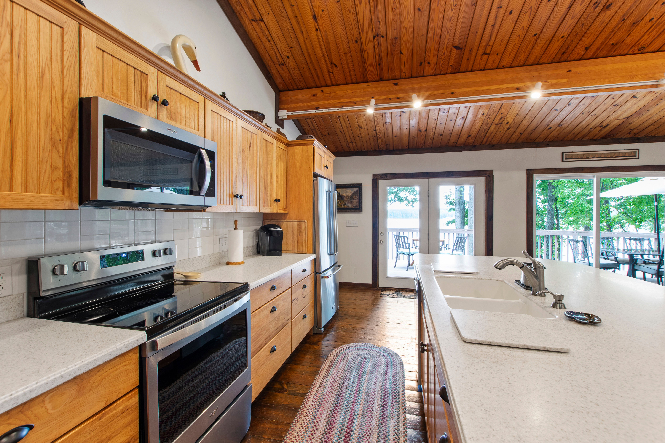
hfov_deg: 100.4
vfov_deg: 77.3
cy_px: 222
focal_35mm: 15
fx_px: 277
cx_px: 332
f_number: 8
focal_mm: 10
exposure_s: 1
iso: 100
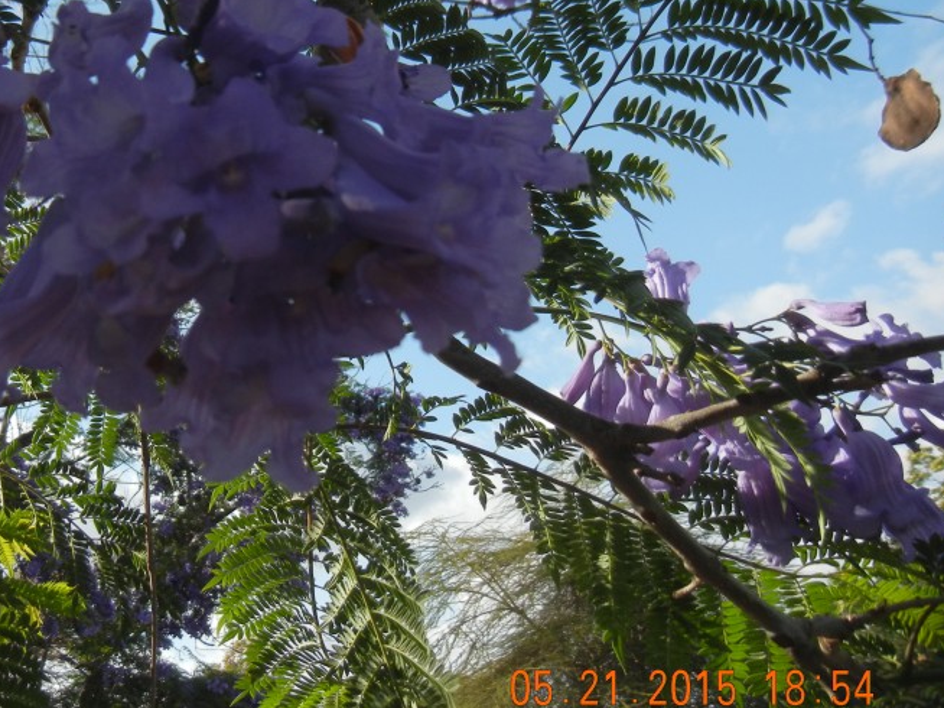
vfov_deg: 30.7
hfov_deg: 39.3
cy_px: 249
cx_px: 225
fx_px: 1281
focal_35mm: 47
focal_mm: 5.4
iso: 160
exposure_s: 1/274
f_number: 7
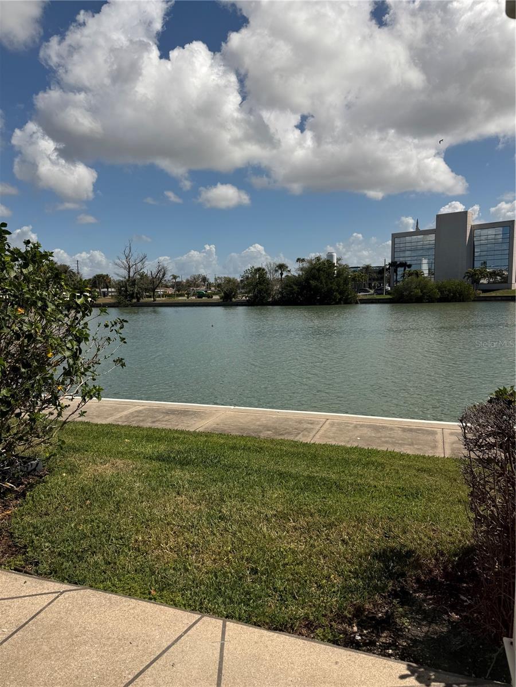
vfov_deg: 71.6
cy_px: 344
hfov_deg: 56.8
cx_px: 258
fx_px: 477
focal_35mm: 24
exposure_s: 1/5814
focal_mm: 6.76
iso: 80
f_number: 1.78
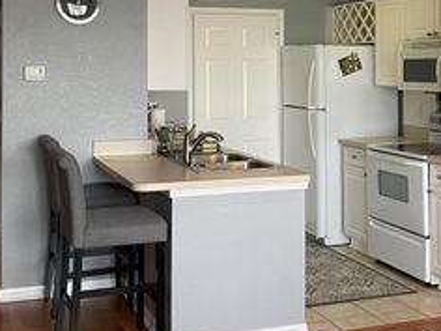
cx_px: 232
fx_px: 701
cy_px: 78
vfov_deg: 26.2
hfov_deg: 34.9
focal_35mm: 55
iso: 125
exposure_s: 1/60
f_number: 1.8
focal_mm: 4.25
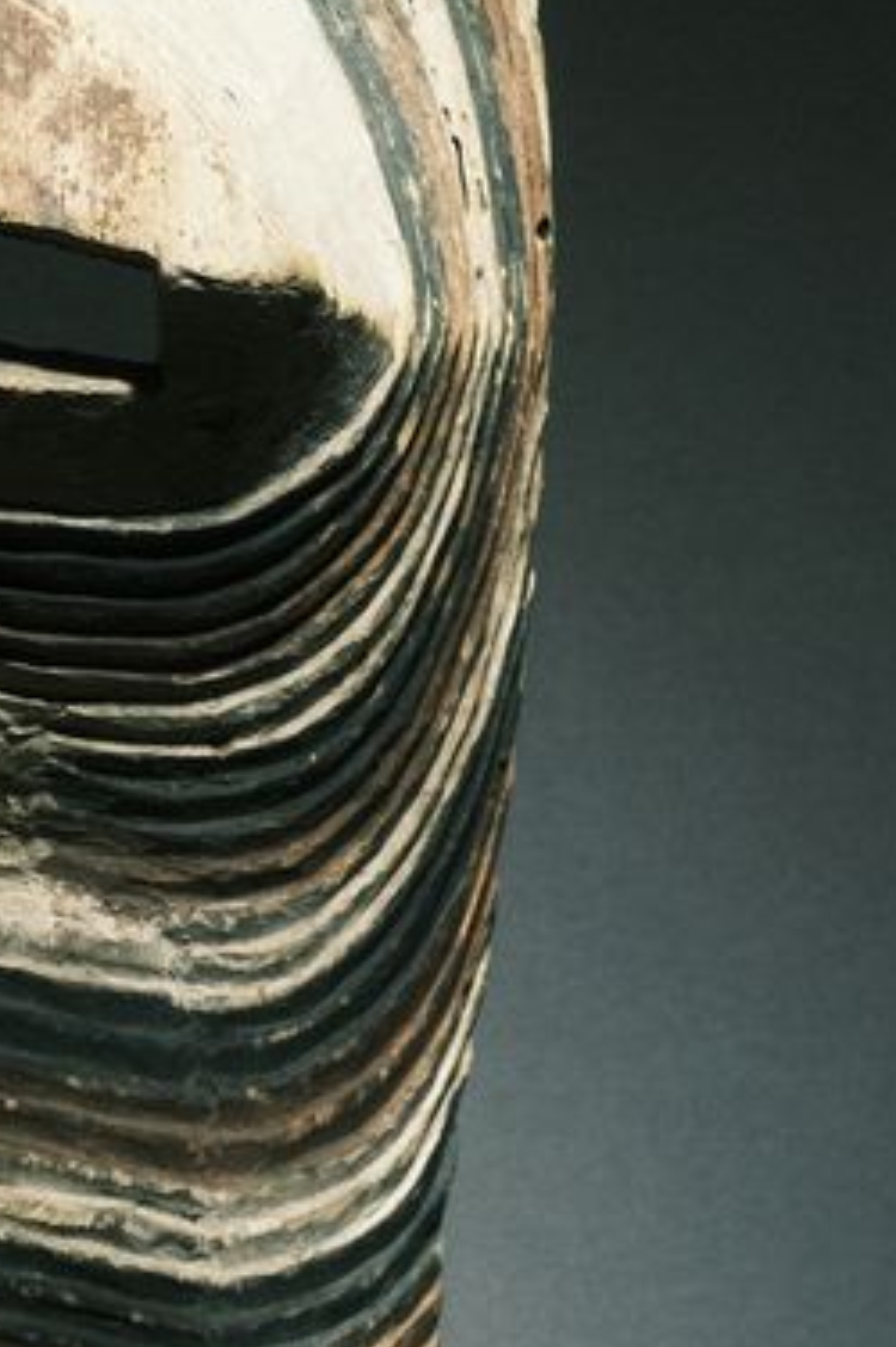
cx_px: -106
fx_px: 5124
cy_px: 942
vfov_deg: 14.9
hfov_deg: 9.9
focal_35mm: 137
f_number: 4.5
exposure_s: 1/100
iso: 800
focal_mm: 27
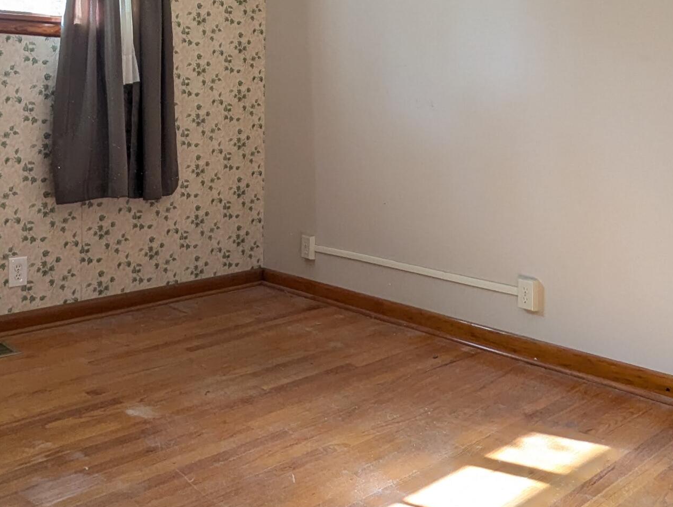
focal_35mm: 38
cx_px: 329
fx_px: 740
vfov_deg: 36.6
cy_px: 107
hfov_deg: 48.9
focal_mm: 2.35
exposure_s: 1/60
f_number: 2.2
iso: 100
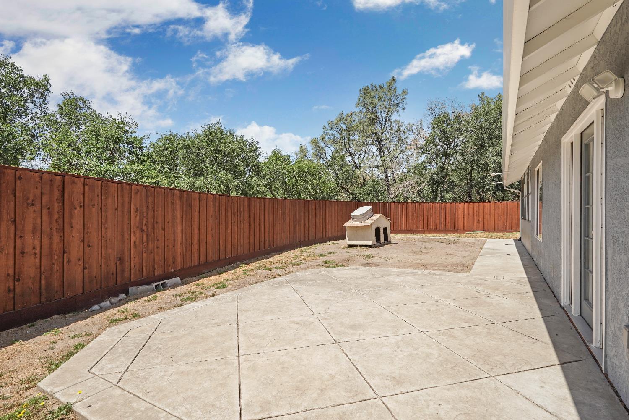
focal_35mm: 18
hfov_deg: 91.6
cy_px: 210
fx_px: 306
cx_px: 314
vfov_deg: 68.9
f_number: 9
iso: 500
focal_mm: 17.5
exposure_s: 1/500
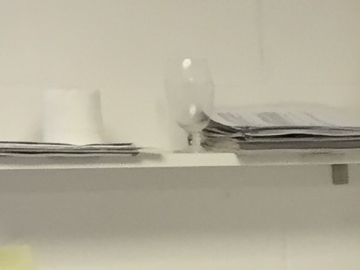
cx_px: 816
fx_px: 2112
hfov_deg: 8.9
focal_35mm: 203
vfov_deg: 7.0
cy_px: 569
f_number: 2.2
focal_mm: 4.15
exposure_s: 1/33
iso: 40
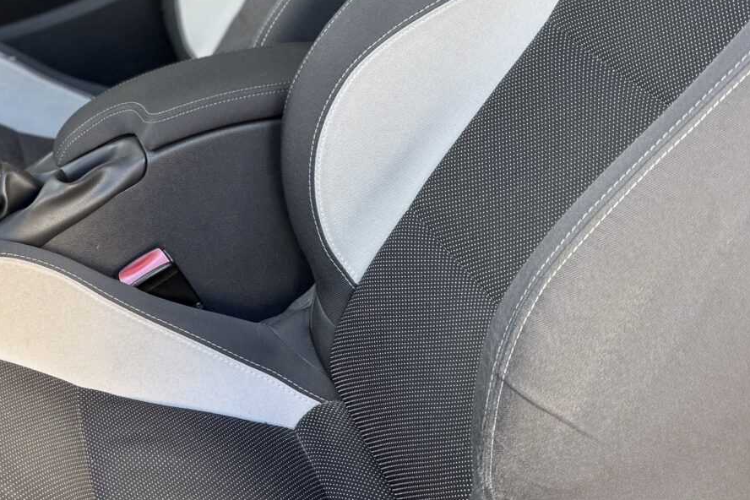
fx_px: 1500
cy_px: 62
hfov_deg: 27.1
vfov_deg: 18.6
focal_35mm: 72
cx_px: 78
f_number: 1.78
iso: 80
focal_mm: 6.76
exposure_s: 1/121
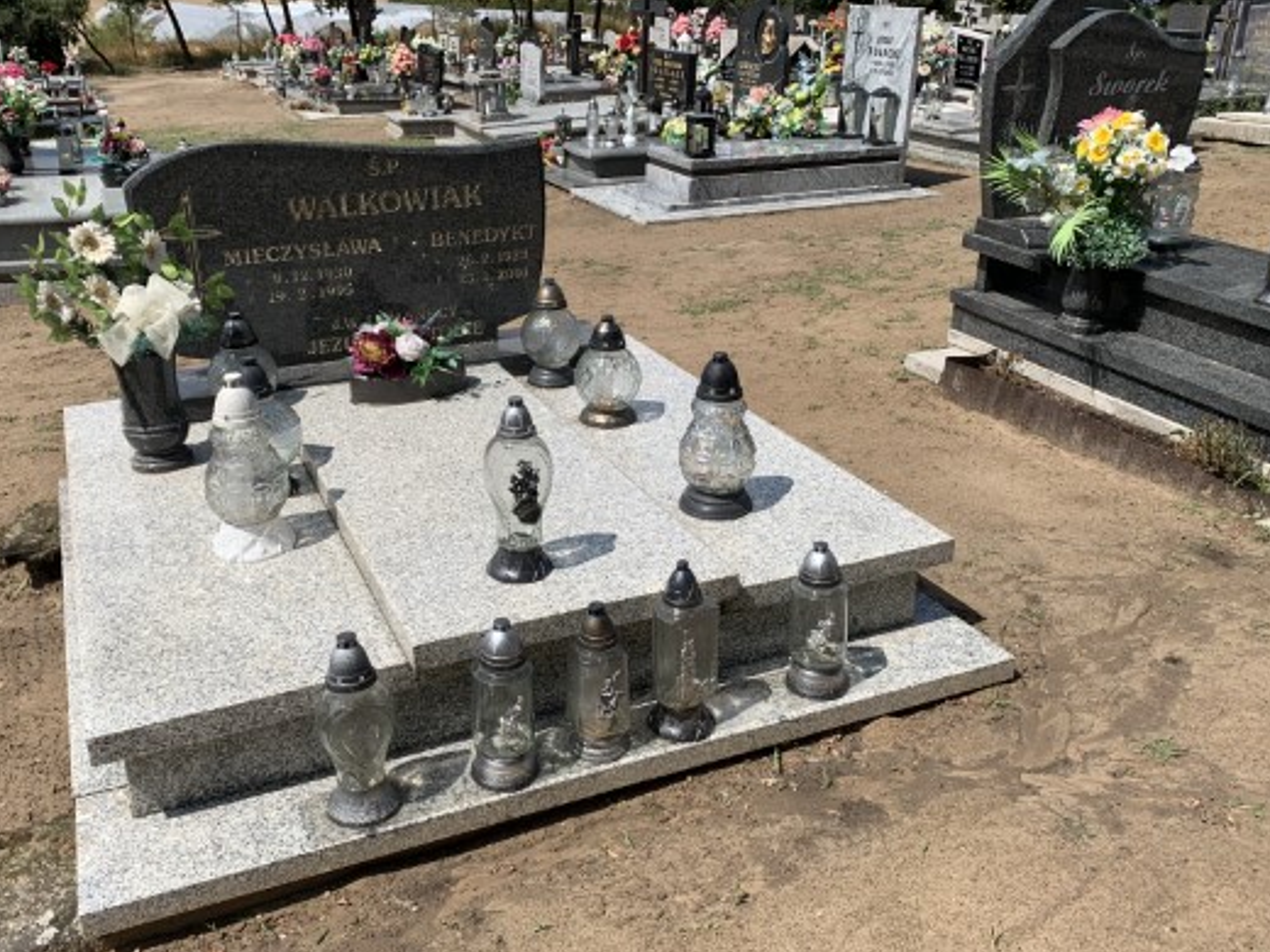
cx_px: 576
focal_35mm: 32
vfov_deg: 44.2
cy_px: 464
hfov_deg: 56.7
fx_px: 1174
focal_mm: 4.25
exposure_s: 1/2755
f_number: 1.8
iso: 25
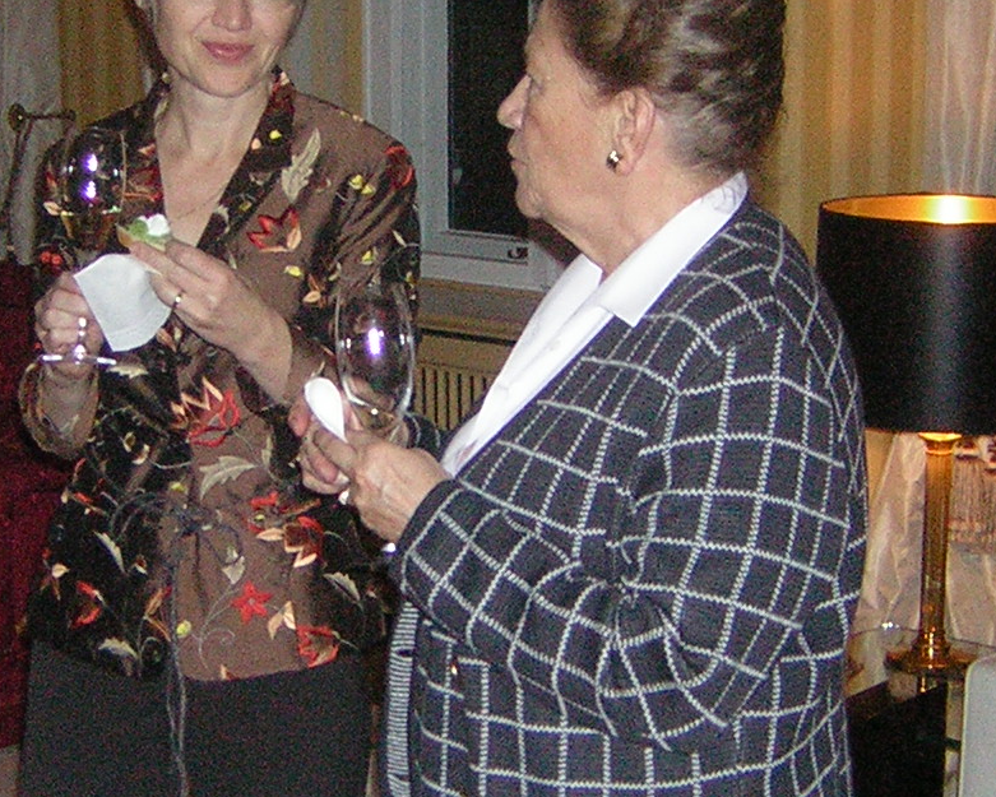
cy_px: 397
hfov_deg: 22.2
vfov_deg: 17.9
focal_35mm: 86
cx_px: 483
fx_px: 2535
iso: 200
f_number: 2.8
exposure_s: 1/60.1
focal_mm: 5.6
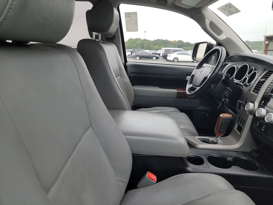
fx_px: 189
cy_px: 102
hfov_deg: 71.6
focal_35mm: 24
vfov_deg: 56.8
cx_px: 136
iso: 86
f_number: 1.8
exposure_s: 1/59
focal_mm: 6.7
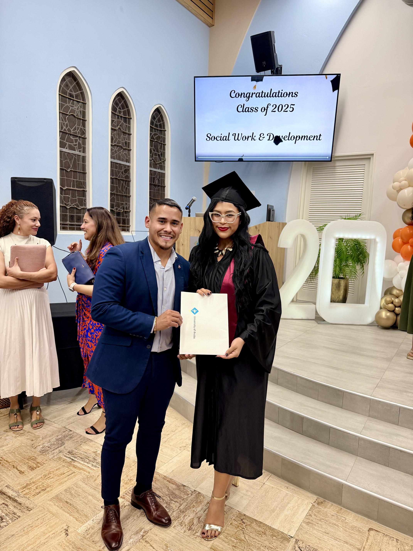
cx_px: 206
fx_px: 382
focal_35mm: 24
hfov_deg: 56.8
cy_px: 276
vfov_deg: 71.6
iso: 200
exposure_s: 1/121
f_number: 1.78
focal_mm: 6.76
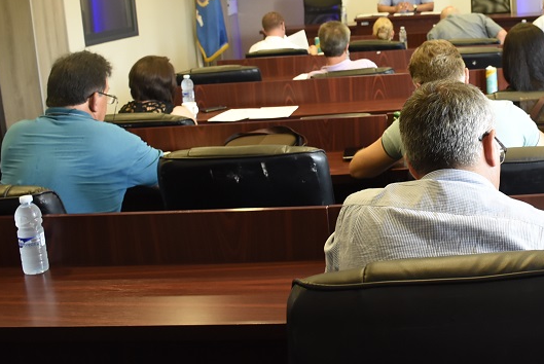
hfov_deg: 37.6
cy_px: 99
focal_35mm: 51
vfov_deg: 26.3
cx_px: 427
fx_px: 772
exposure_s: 1/30
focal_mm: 18
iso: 800
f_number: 3.5
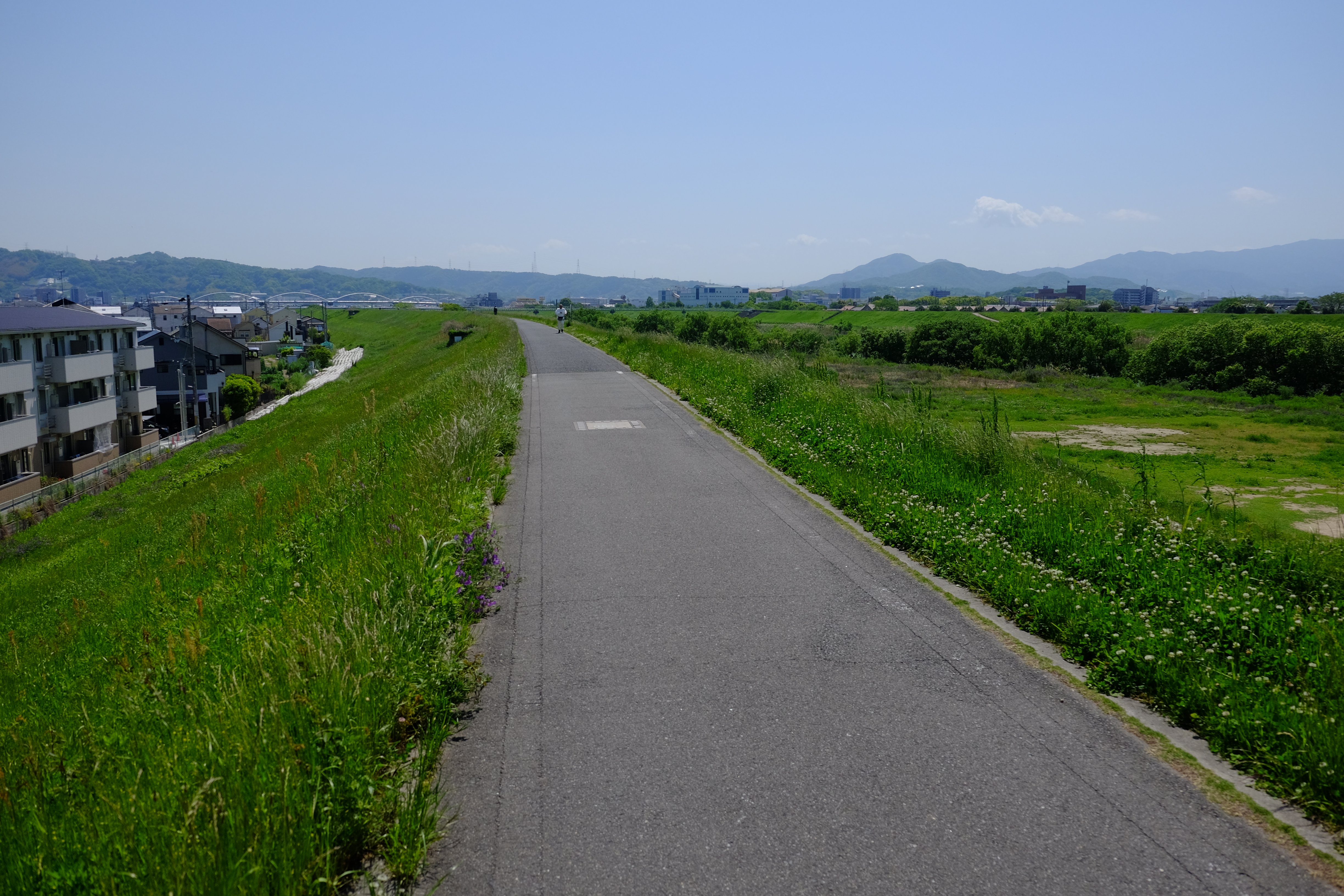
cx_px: 672
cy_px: 448
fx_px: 1008
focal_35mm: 27
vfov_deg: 47.9
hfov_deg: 67.4
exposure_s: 1/5800
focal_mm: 18
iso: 400
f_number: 3.2
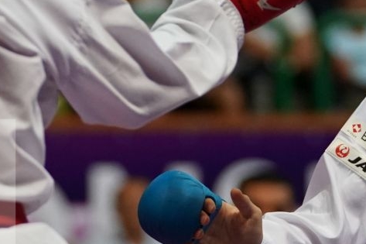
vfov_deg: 2.7
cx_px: 206
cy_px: 190
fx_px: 5142
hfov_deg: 4.1
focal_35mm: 506
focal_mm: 133
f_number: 2.8
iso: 3200
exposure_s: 1/1000
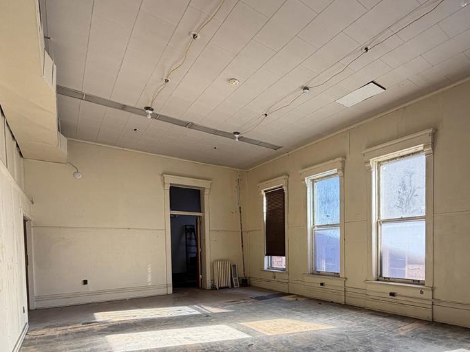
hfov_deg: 77.5
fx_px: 285
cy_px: 255
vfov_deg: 60.6
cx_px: 295
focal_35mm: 21
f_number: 2.2
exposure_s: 1/121
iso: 125
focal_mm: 2.22
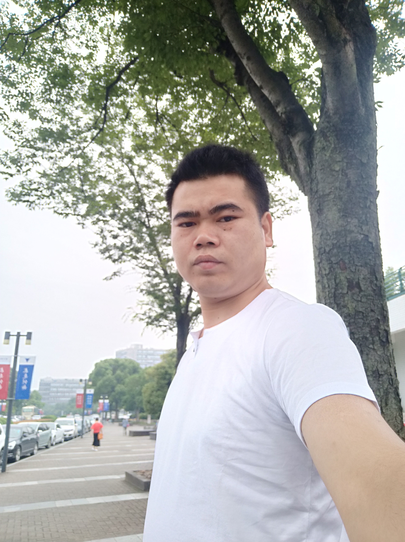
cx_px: 202
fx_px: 344
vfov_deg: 76.4
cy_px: 271
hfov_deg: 61.0
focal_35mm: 22
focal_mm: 3.85
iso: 100
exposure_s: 1/478
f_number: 2
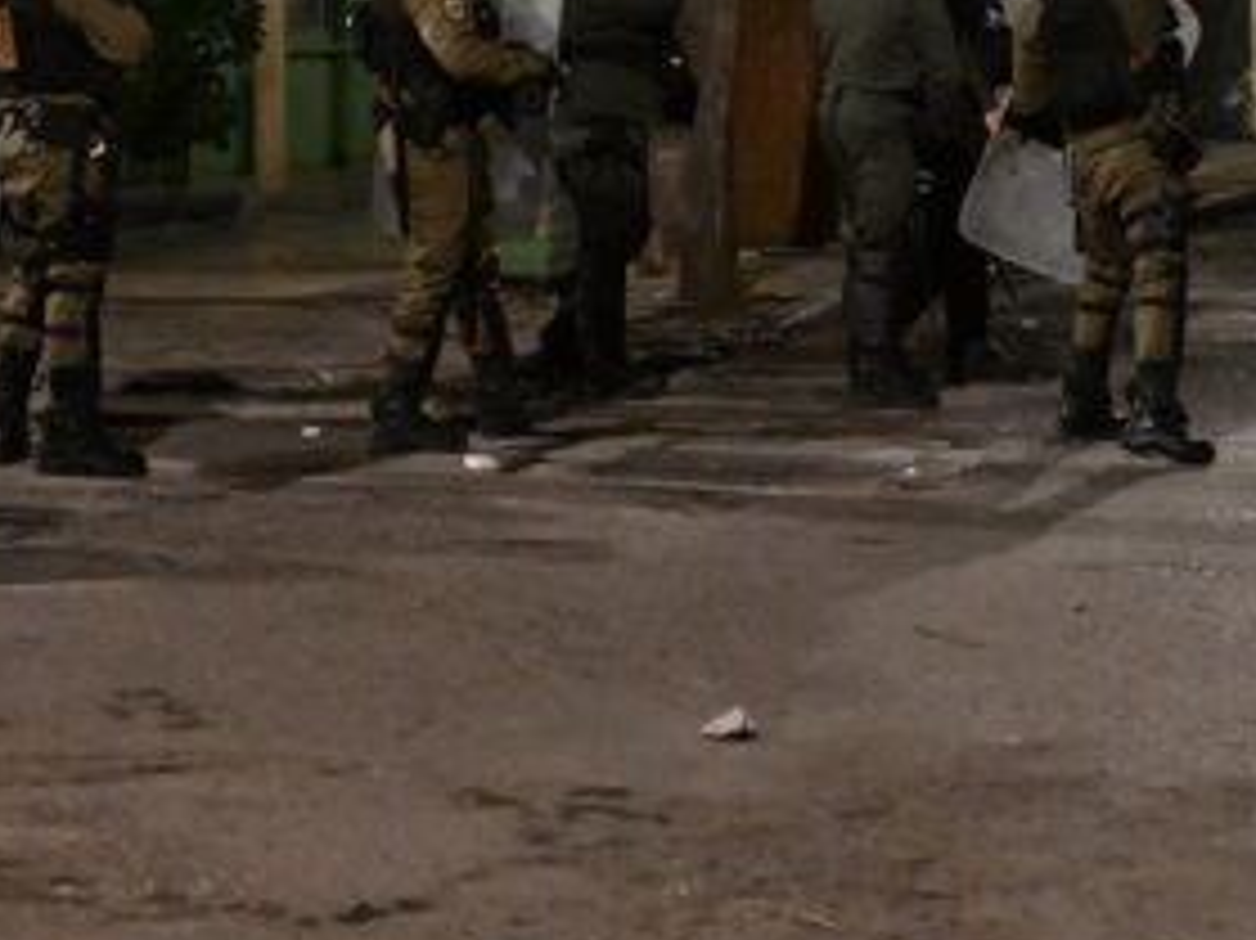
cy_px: -103
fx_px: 5150
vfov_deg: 10.3
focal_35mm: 142
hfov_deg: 13.9
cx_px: 945
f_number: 3.2
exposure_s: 1/125
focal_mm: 55
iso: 12800
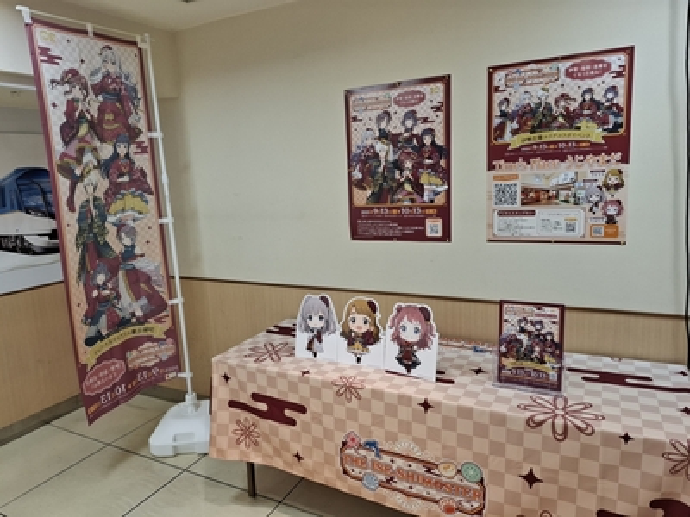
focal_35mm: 23
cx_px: 345
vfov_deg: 58.9
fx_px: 458
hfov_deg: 73.9
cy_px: 258
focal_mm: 5.54
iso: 80
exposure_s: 1/100
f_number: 1.8
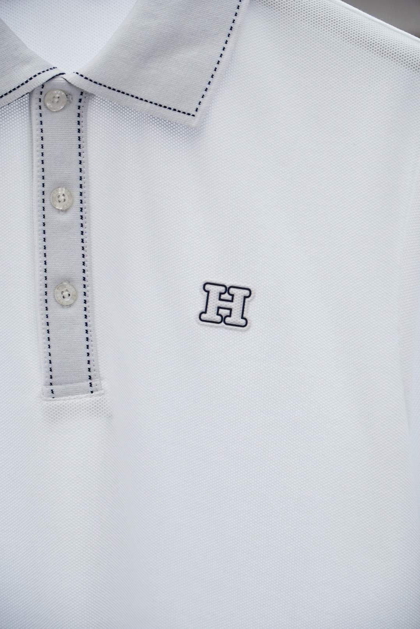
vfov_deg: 19.5
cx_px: 210
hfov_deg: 13.0
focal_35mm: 105
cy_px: 314
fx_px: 1837
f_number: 4
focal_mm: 70
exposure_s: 1/250
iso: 320
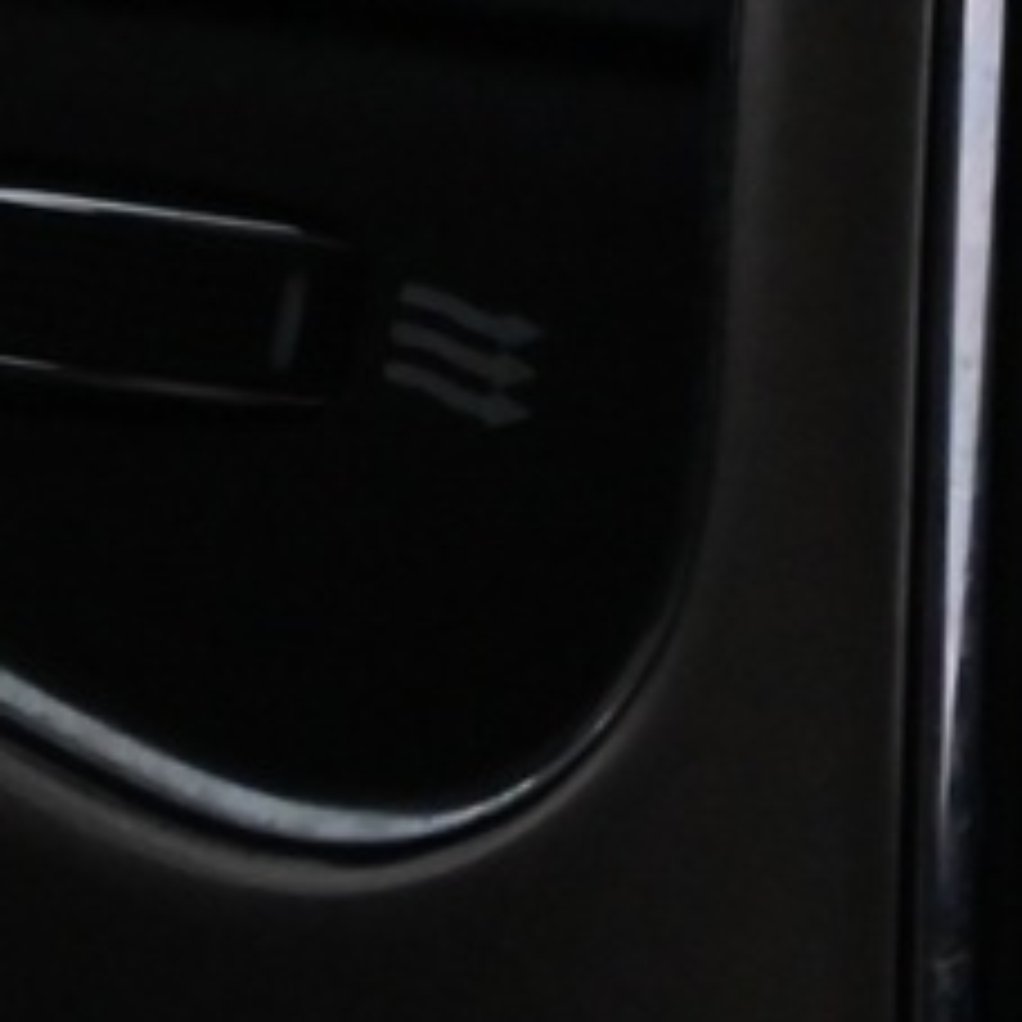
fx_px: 6231
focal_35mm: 187
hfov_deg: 8.5
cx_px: 2530
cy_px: -1058
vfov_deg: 8.8
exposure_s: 1/125
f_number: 5.6
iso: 3200
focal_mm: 20.5
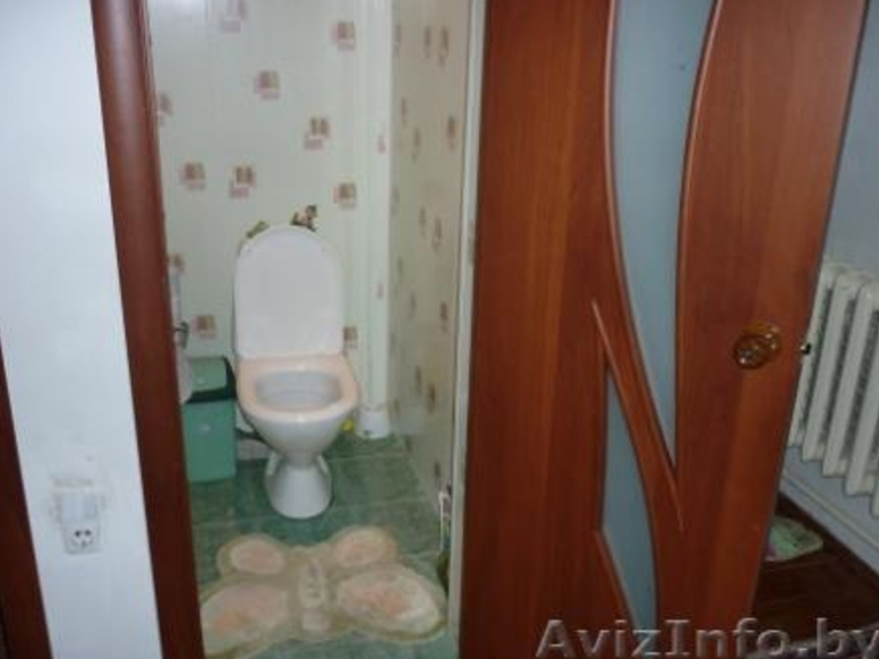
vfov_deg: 41.8
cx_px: 451
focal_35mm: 34
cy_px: 333
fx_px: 863
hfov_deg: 54.0
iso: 100
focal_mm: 5.5
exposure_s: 1/30
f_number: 2.8
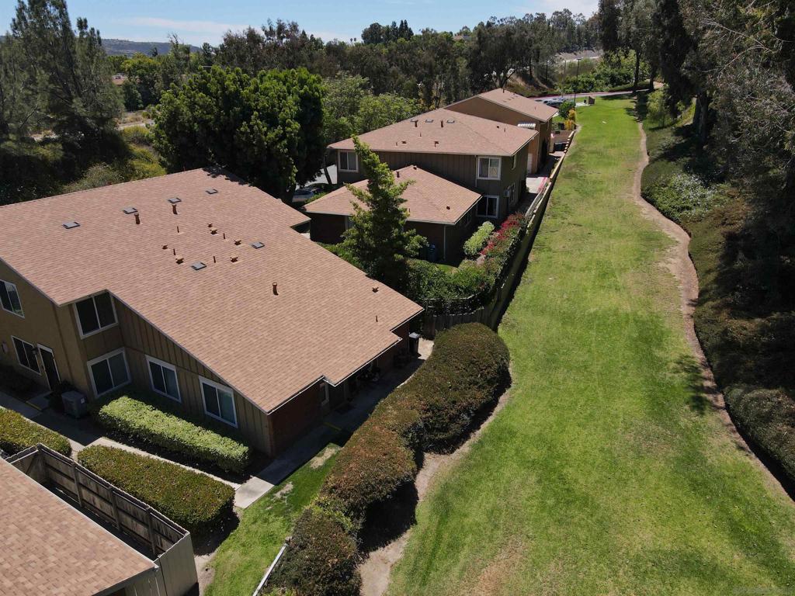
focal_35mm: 24
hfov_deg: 71.6
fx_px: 551
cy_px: 298
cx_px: 398
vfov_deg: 56.8
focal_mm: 4.5
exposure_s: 1/800
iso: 100
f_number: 2.8
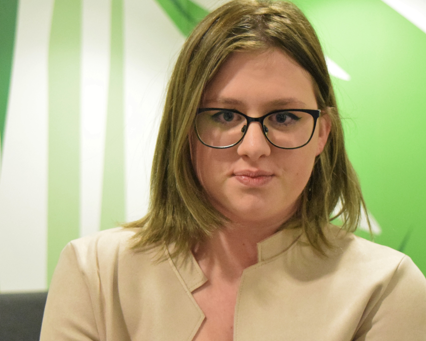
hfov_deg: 26.4
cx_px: 238
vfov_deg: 21.3
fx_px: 908
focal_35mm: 72
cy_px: 171
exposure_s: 1/60
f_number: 5
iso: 7200
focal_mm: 42
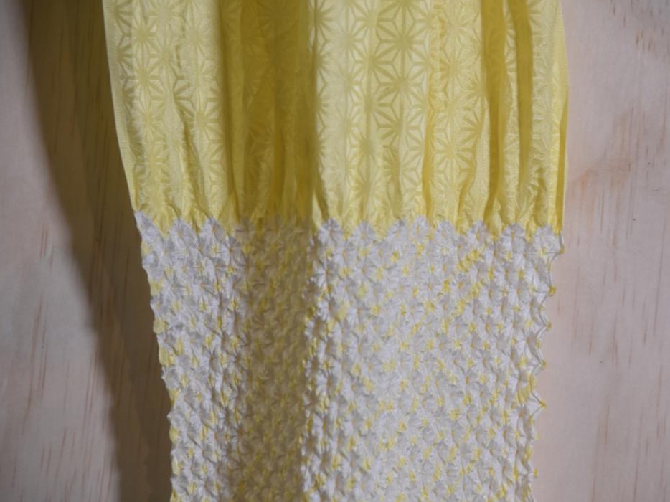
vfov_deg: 5.7
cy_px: 243
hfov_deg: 7.6
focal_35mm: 260
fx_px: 5023
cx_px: 361
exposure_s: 1/125
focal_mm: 155
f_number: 6
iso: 800
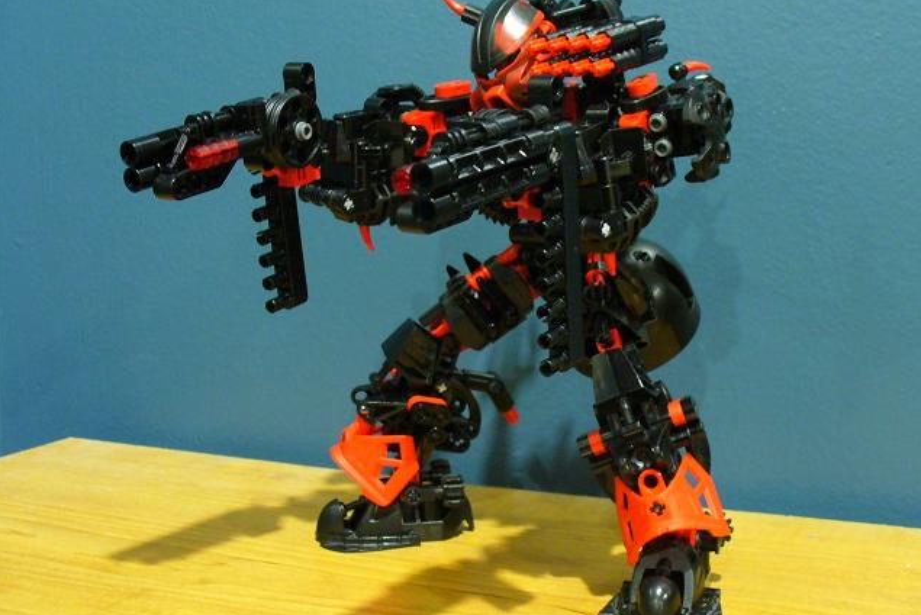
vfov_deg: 30.5
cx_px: 460
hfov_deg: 44.5
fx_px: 1126
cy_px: 296
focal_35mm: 44
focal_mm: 7
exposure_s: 1/2
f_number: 2.9
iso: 200
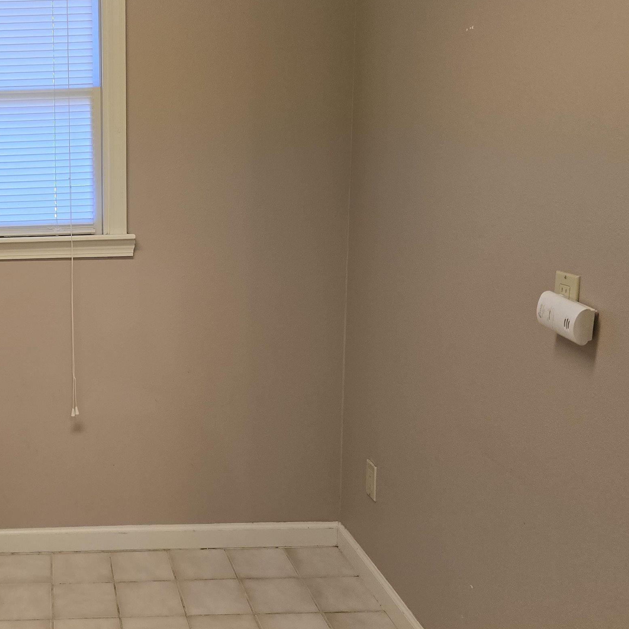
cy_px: 266
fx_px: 822
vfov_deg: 41.7
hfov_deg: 39.0
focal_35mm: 40
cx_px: 65
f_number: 1.7
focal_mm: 6.3
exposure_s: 1/120
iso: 160
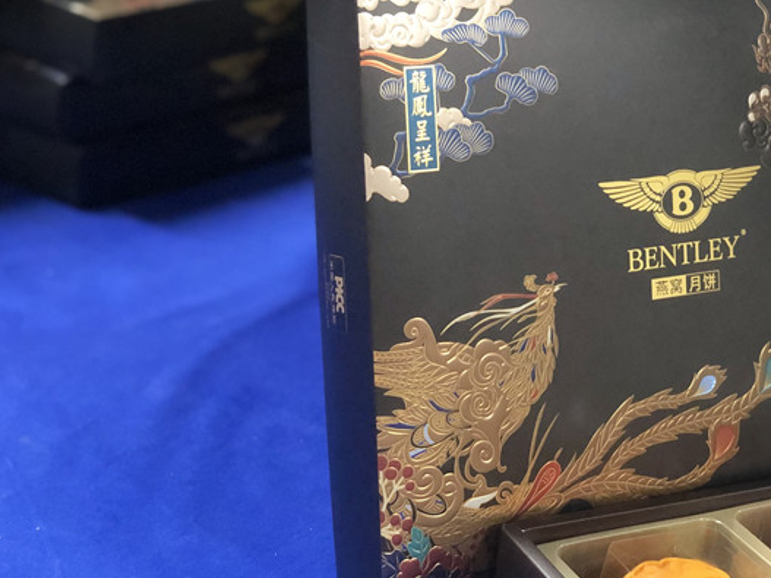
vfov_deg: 18.5
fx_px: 1759
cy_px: 151
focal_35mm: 79
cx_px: 401
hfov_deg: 24.7
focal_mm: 6
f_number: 2.4
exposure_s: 1/8
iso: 250
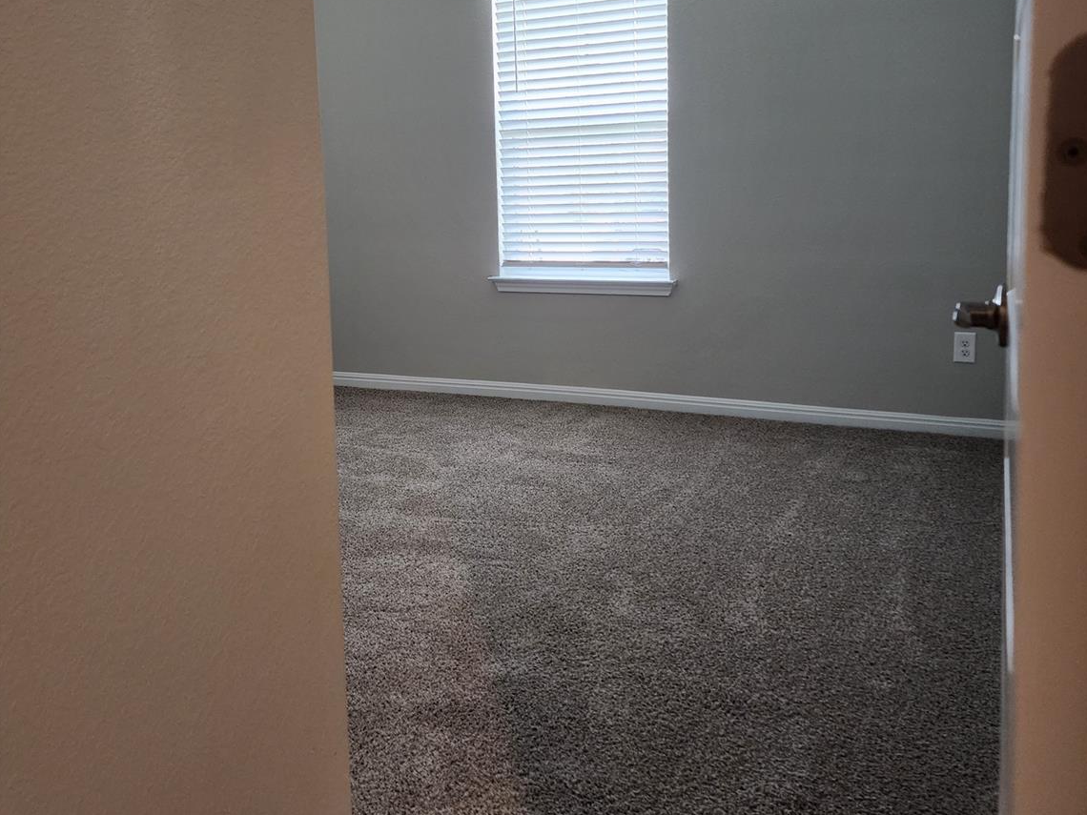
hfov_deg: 58.4
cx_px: 543
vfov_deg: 44.8
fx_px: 973
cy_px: 275
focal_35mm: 31
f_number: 1.8
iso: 400
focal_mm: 6.4
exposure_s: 1/120
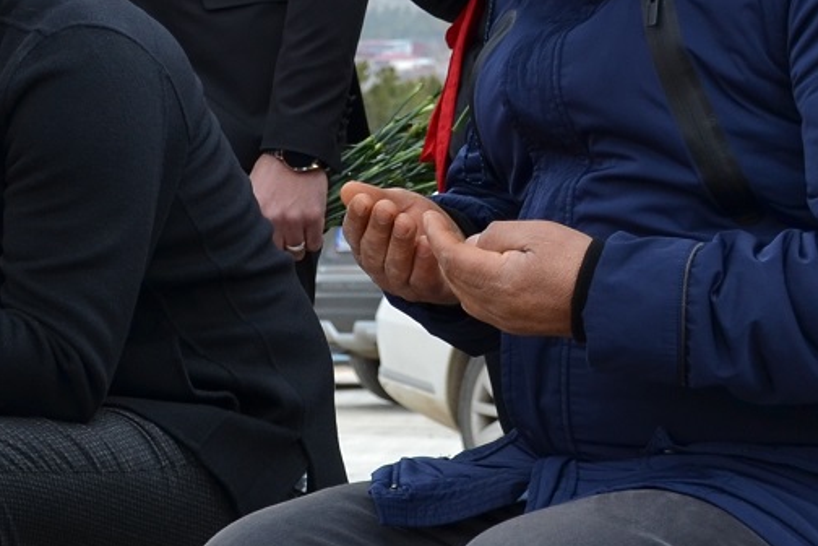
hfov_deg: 10.6
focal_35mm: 190
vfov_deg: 7.2
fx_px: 4317
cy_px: 358
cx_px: -179
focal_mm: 32
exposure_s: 1/160
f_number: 6.3
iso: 200
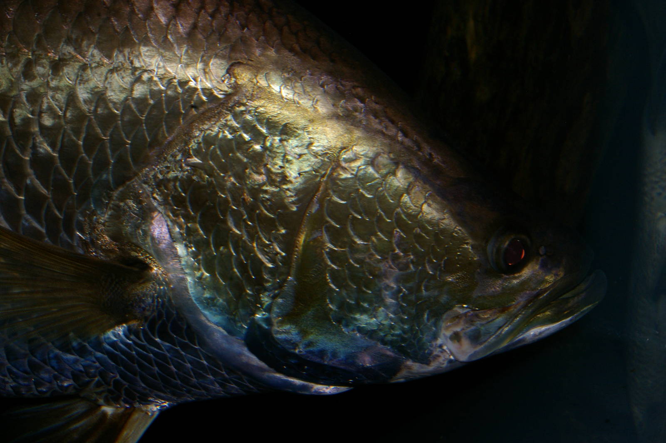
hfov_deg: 46.4
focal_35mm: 42
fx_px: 776
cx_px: 333
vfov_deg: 31.8
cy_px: 222
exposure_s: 1/45
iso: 400
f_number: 16
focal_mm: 28
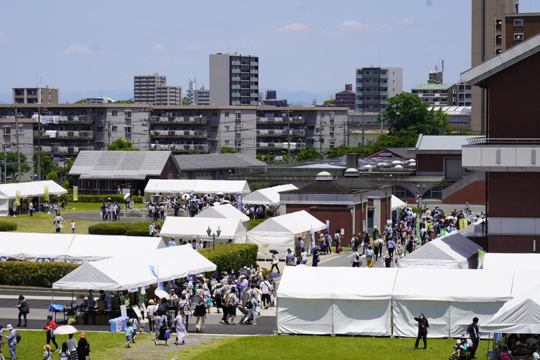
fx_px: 1860
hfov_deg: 16.5
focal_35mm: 124
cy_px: 171
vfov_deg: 11.1
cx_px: 232
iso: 100
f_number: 9
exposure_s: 1/250
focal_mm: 105
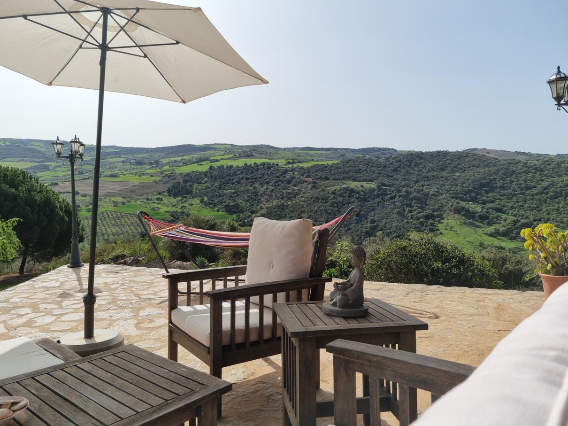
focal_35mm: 26
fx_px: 427
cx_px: 284
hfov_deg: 67.3
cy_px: 213
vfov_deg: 53.0
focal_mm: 5.4
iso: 50
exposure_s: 1/5882
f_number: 1.8
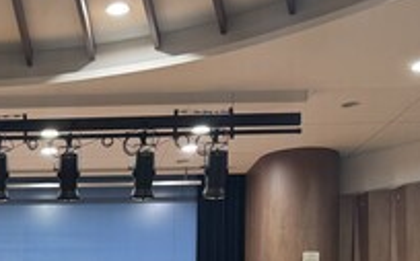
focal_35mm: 75
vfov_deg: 16.1
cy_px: 374
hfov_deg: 25.6
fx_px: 858
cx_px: -35
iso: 100
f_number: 1.78
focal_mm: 6.76
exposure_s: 1/75
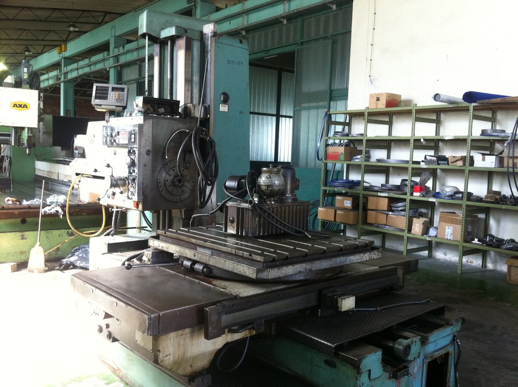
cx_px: 259
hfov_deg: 52.7
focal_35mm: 35
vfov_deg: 40.6
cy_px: 194
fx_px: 523
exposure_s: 1/17
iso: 160
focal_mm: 3.85
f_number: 2.8
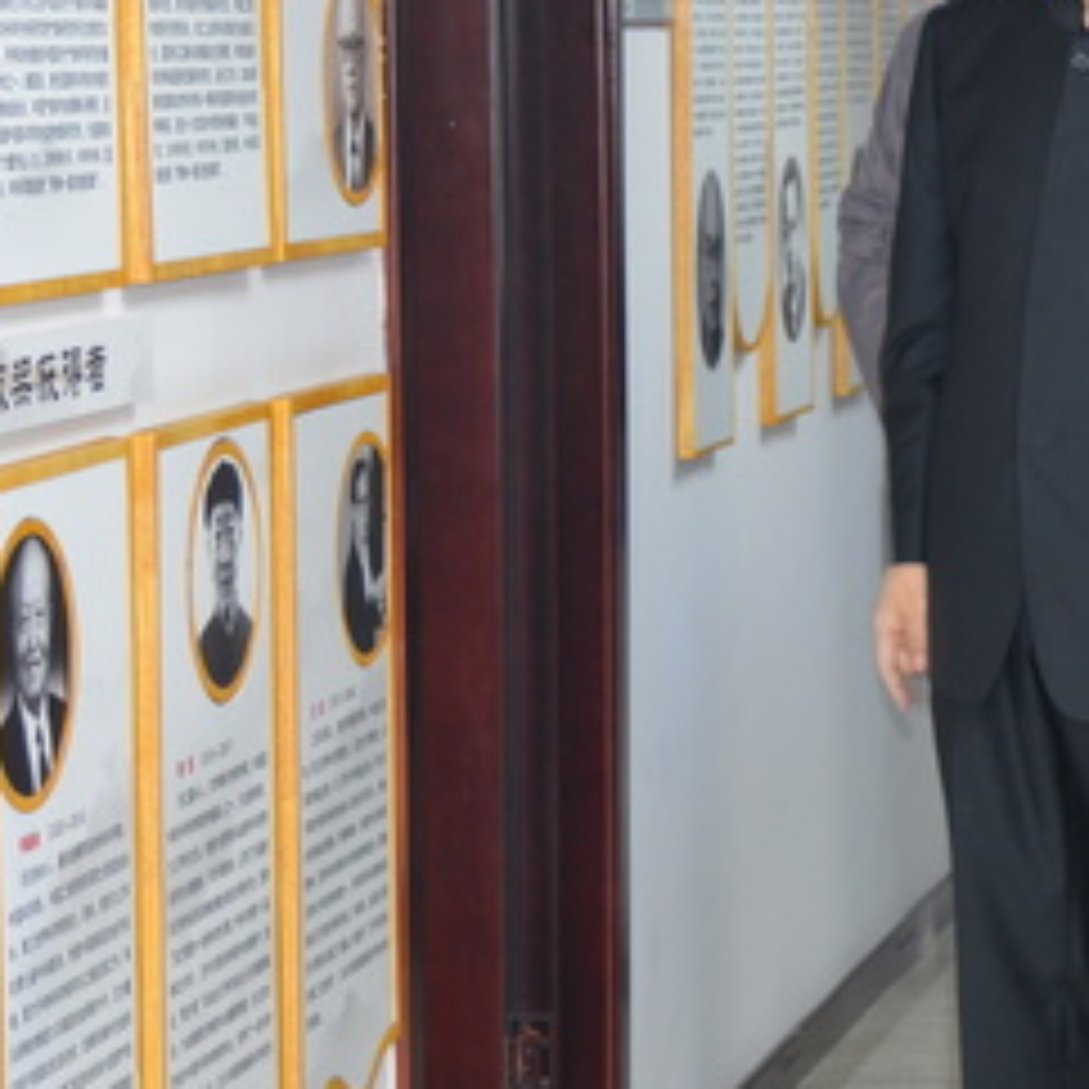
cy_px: 538
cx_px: 1692
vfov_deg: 11.5
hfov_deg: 11.0
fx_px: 5410
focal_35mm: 152
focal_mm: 48
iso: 400
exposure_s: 1/60
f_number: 4
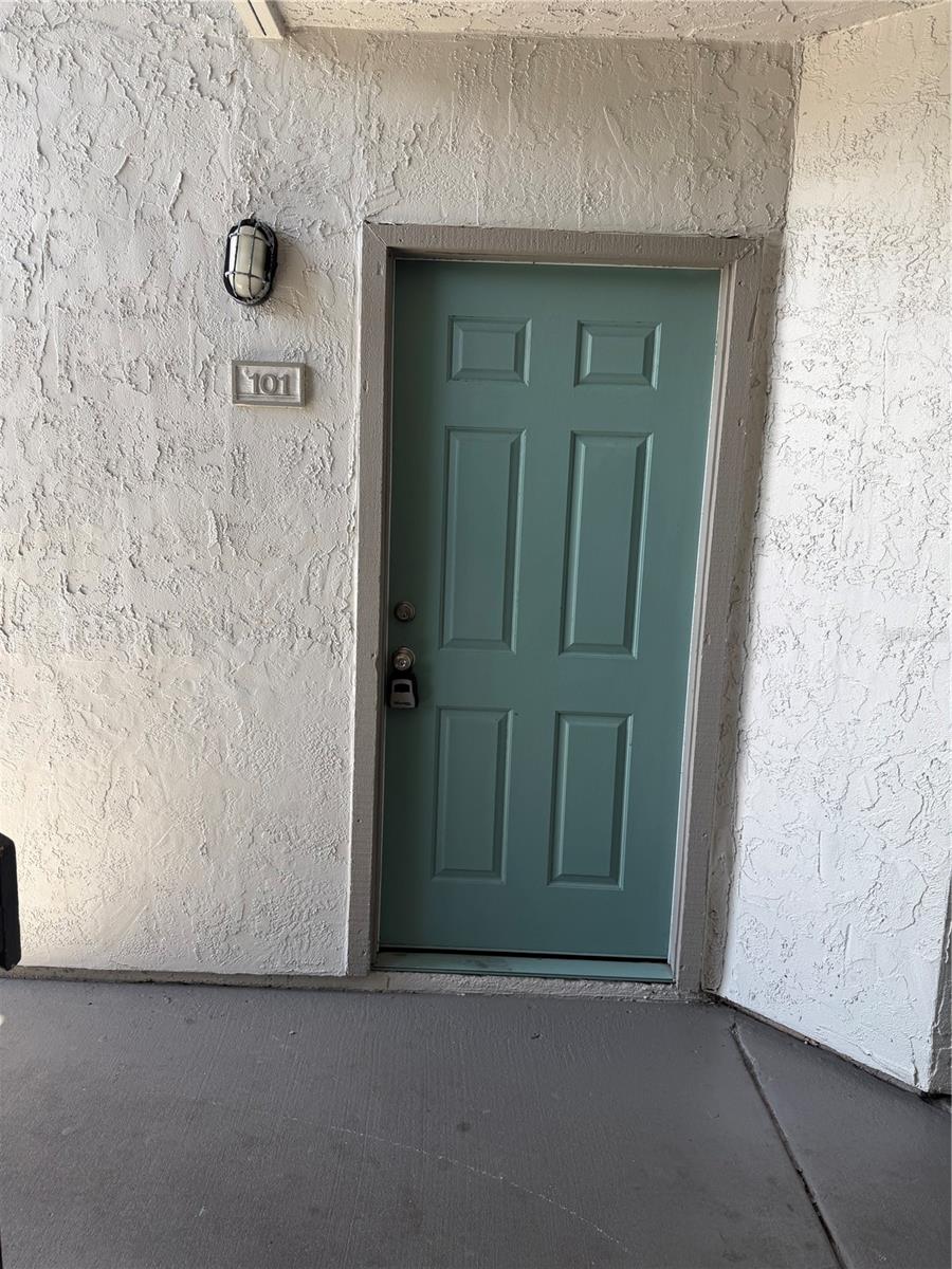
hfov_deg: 56.8
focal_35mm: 24
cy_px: 634
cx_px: 476
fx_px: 880
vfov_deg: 71.6
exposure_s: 1/319
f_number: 1.78
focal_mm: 6.76
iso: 80
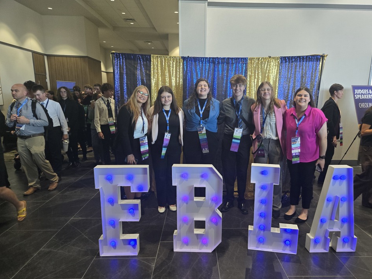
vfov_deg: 54.8
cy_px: 151
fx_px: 269
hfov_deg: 69.3
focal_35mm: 25
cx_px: 201
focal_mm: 5.4
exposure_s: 1/120
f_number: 1.8
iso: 250
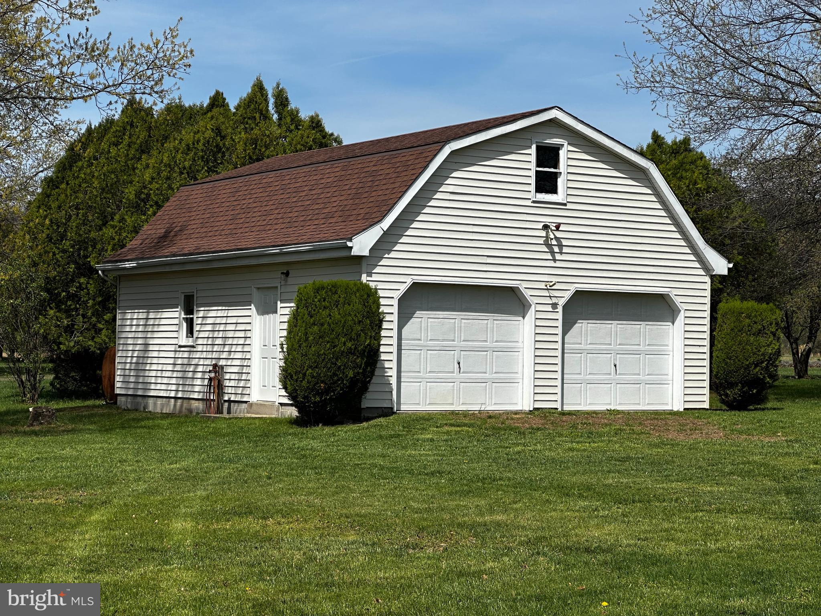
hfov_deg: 25.3
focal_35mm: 77
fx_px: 1826
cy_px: 308
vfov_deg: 19.1
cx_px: 410
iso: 32
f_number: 2.8
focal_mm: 9
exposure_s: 1/1074
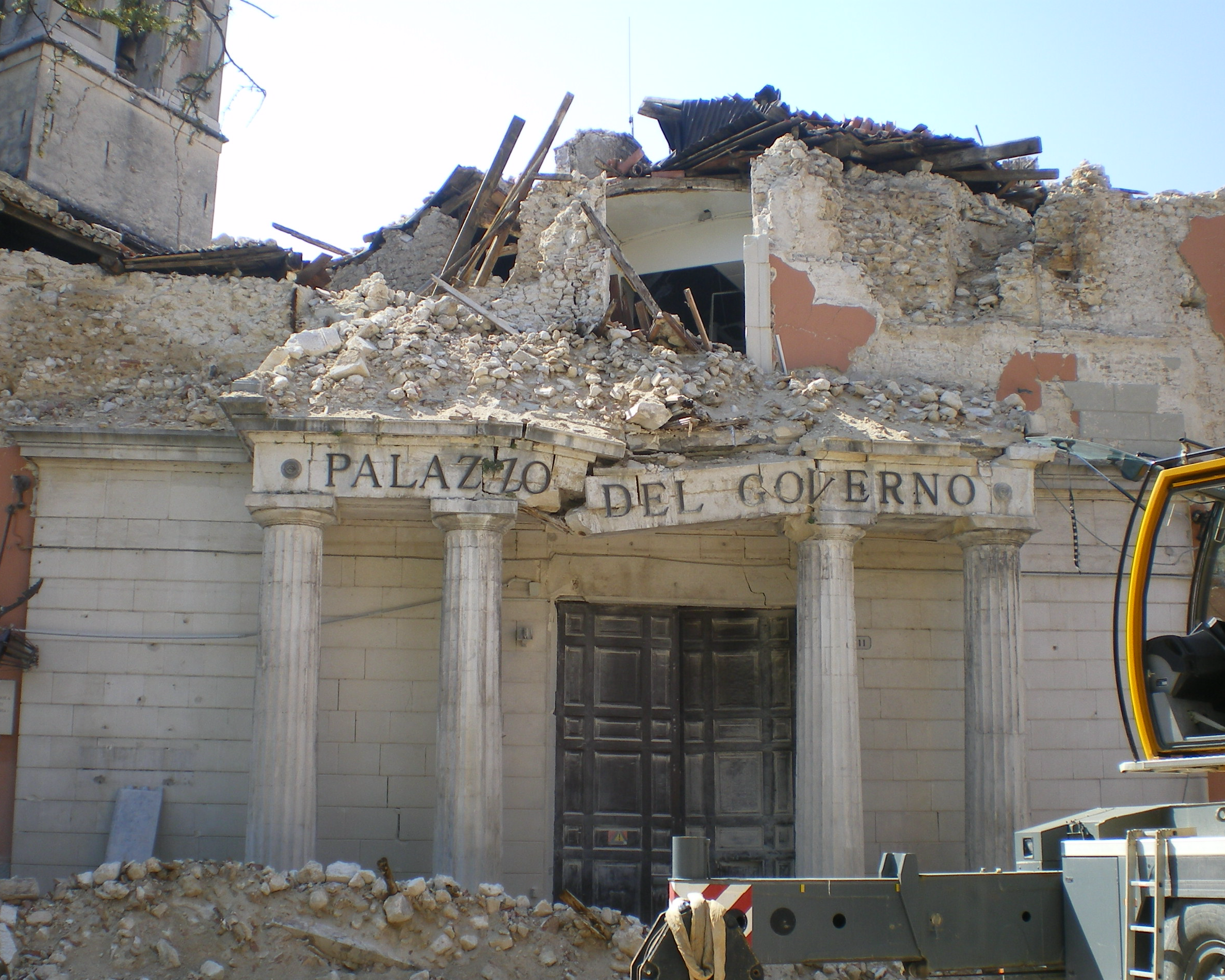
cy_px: 495
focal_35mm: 40
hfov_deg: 45.8
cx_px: 588
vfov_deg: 37.3
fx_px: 1450
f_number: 4.6
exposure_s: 1/125
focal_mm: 6.3
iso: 64
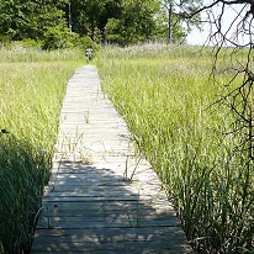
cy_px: 122
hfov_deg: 28.6
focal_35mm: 60
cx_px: 112
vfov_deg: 28.6
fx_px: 498
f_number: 2.8
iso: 80
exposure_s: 1/500
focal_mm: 5.2
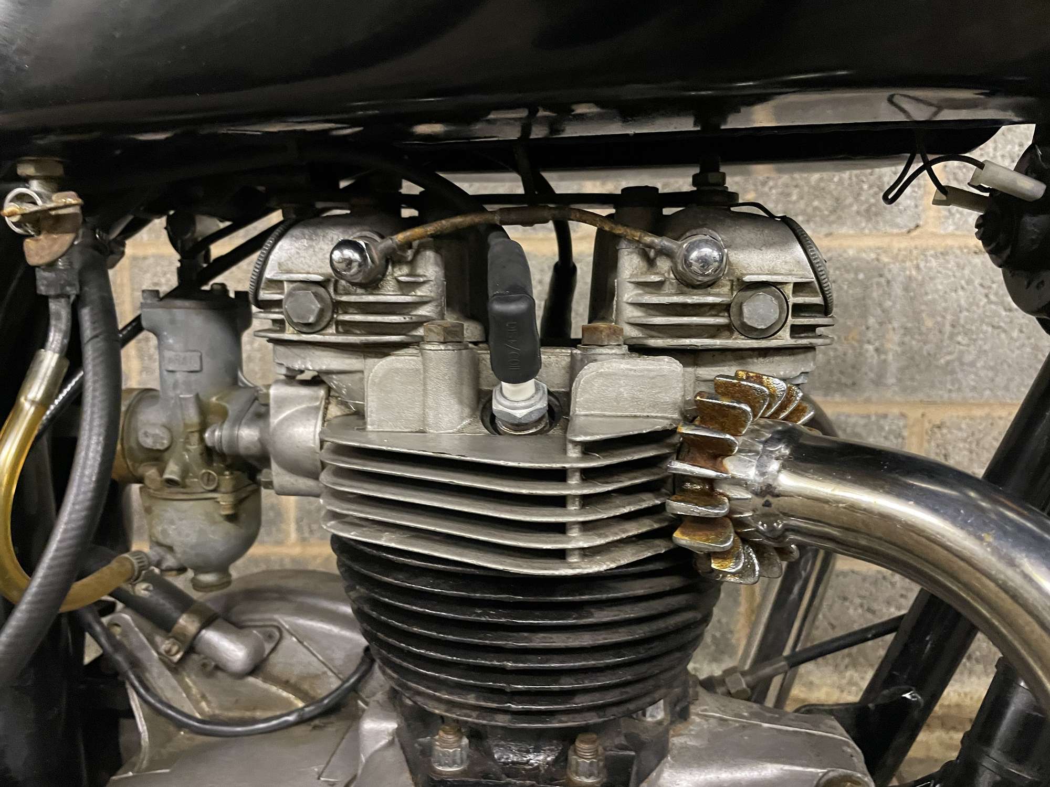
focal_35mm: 26
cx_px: 525
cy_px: 394
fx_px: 789
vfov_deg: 53.1
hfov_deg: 67.3
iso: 640
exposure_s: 1/25
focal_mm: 4.2
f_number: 1.6
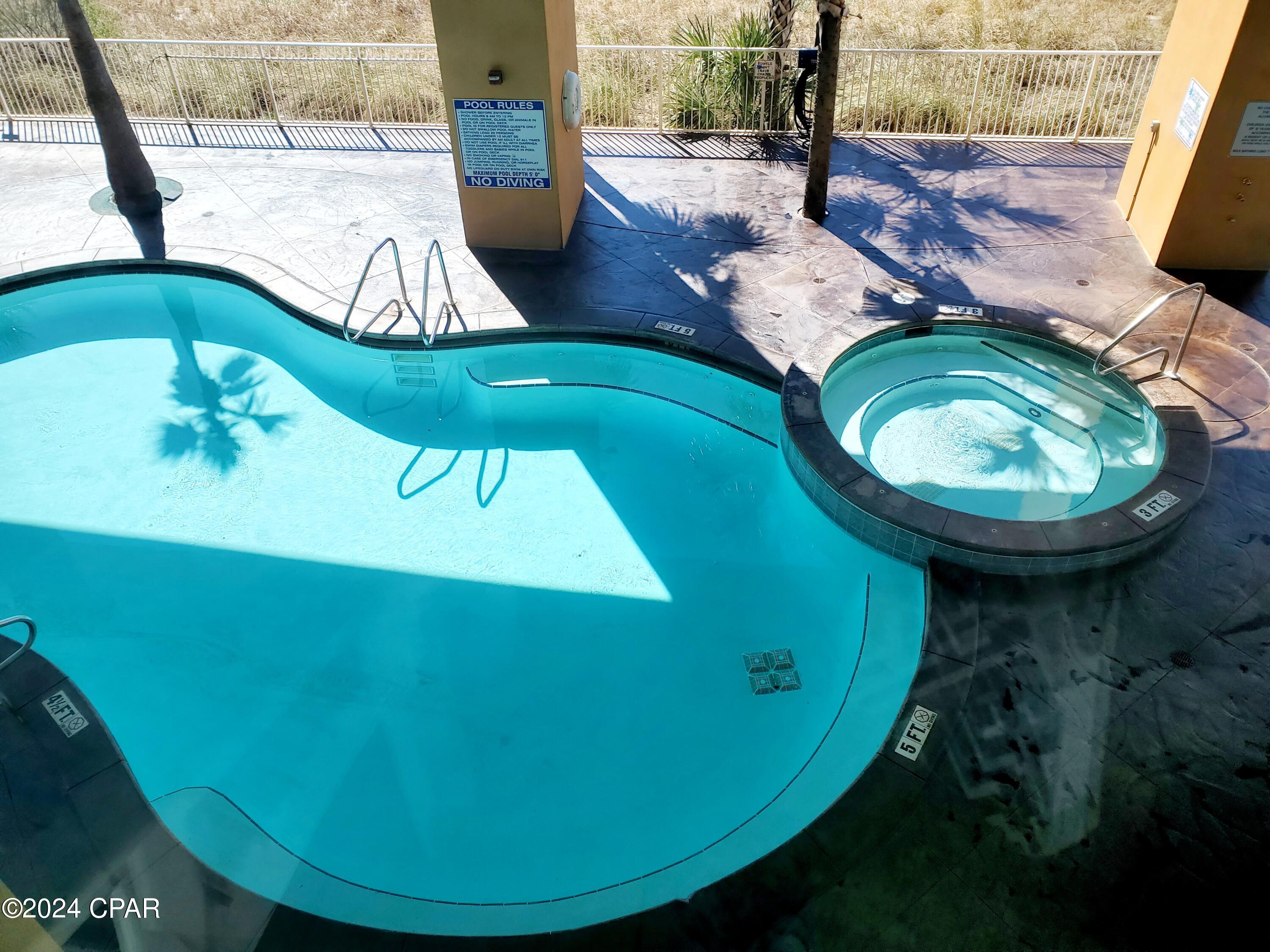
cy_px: 476
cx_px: 635
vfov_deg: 53.1
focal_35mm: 26
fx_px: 954
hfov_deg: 67.3
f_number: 2.4
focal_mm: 4.3
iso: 50
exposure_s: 1/909
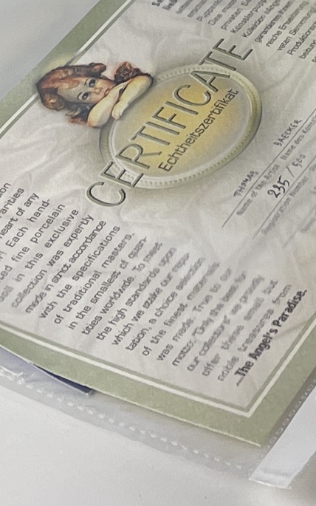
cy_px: -438
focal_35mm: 156
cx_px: 495
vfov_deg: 12.2
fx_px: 2150
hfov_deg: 8.2
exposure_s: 1/170
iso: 32
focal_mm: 5.1
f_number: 1.6
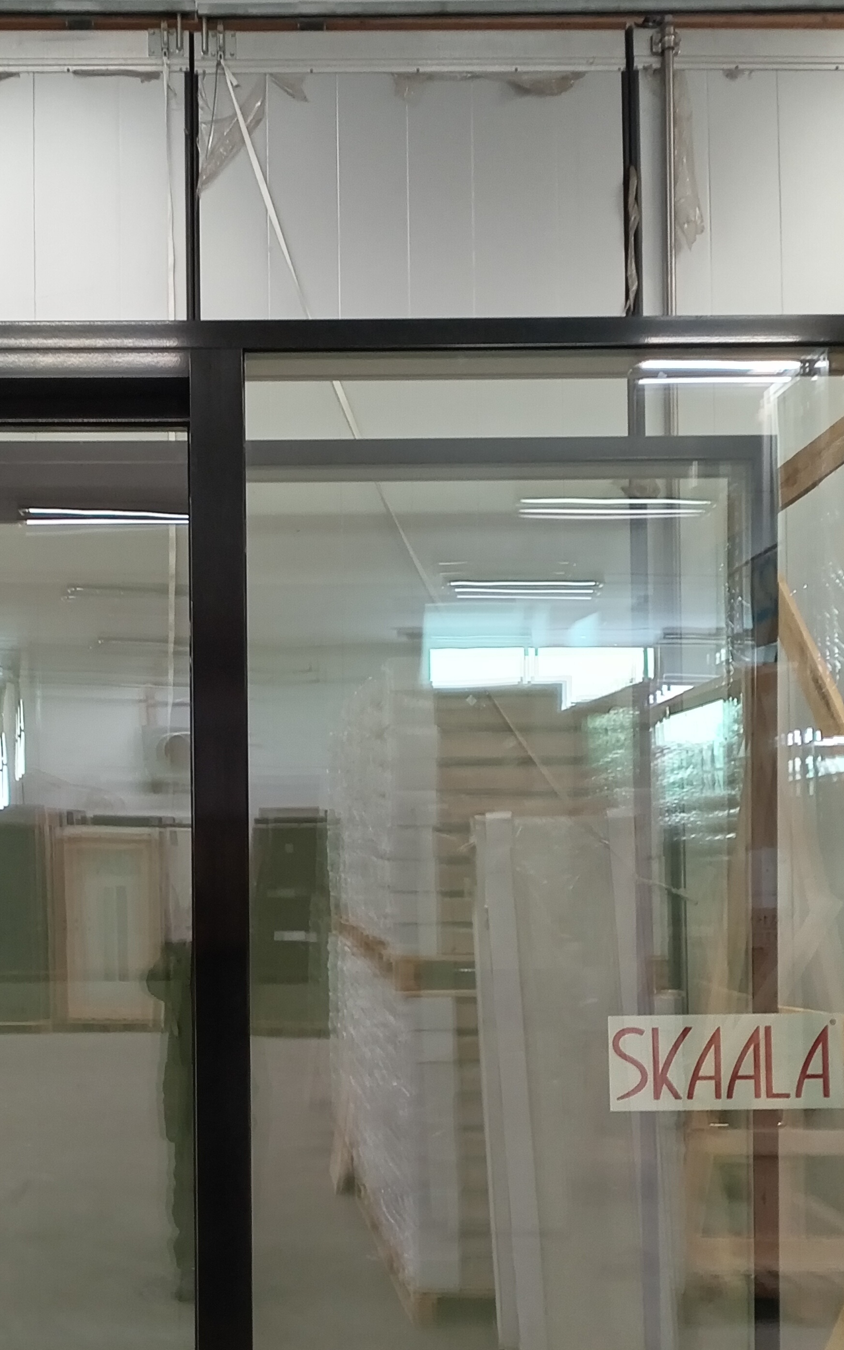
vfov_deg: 46.5
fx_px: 1545
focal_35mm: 42
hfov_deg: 30.1
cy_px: 899
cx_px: 214
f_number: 1.8
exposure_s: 1/20
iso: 829
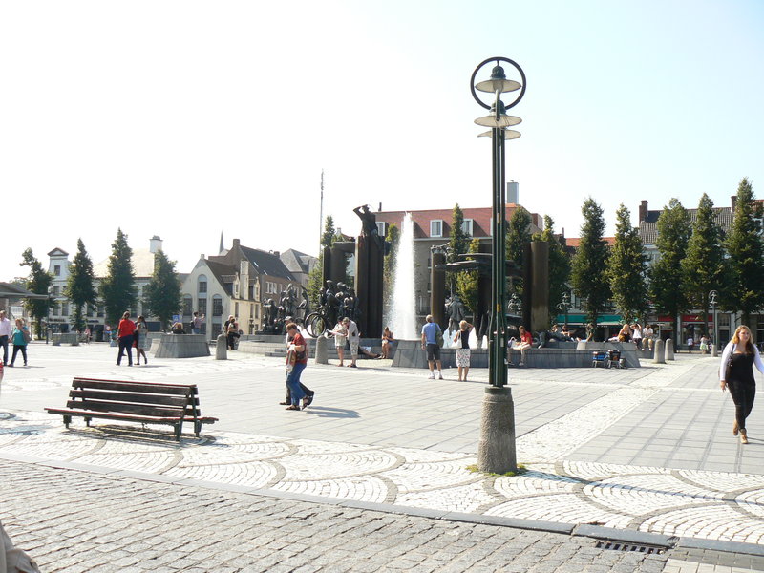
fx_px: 795
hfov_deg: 51.4
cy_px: 286
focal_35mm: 36
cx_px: 382
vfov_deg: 39.7
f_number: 3.6
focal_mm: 6
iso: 100
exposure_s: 1/1000
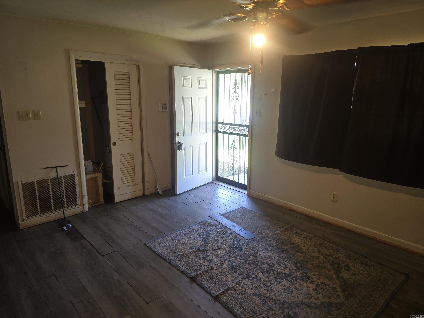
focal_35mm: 23
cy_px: 159
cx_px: 212
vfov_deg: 58.9
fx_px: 282
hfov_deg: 73.9
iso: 100
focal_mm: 6.3
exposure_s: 1/60
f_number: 1.7
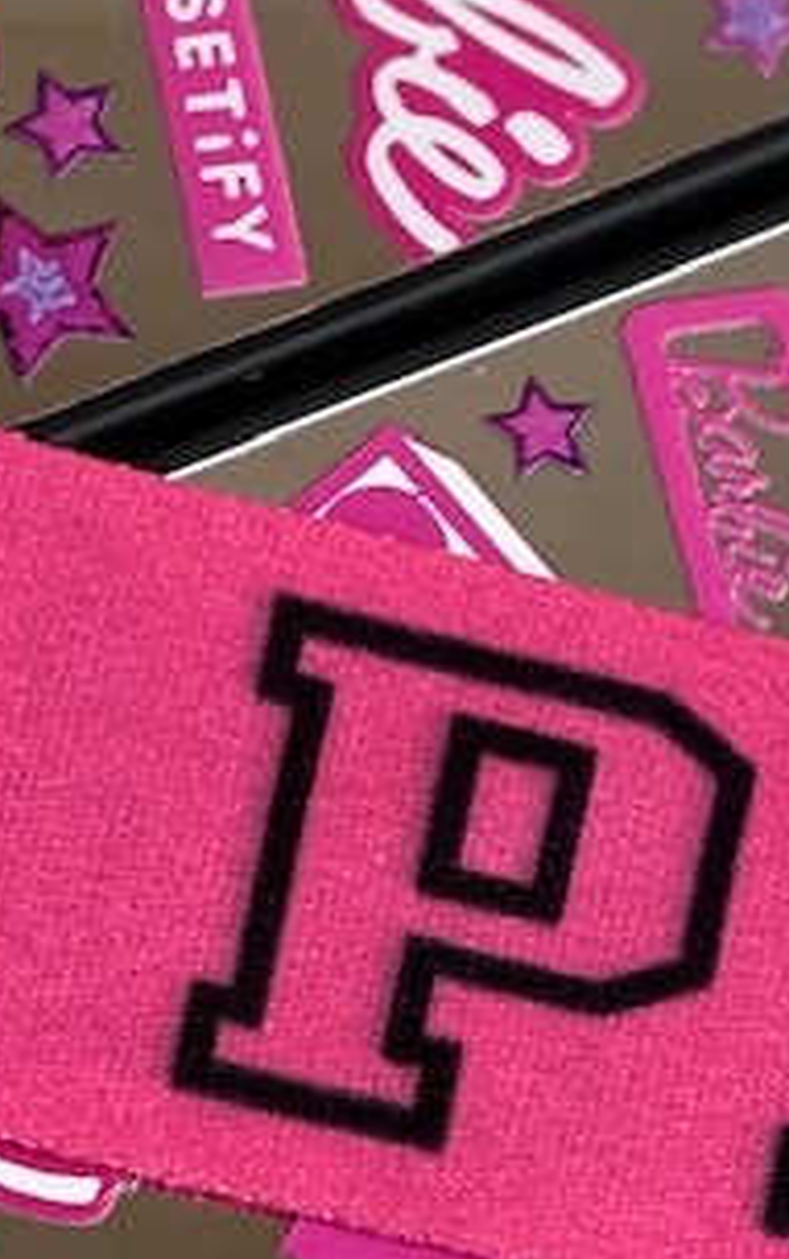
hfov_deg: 3.8
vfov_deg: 6.1
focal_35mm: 342
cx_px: 665
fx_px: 11750
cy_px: 244
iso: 25
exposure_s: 1/121
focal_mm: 9
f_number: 2.8
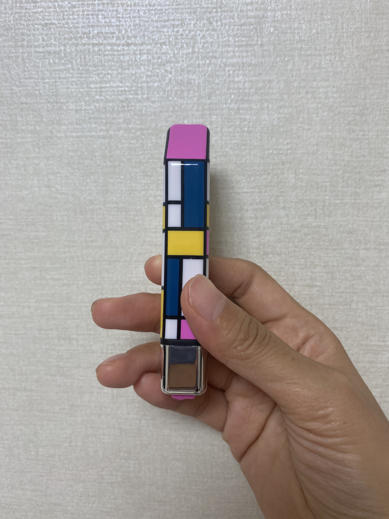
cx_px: 194
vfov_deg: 67.3
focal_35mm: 26
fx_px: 390
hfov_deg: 53.1
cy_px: 260
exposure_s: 1/120
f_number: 1.8
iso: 100
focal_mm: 4.25
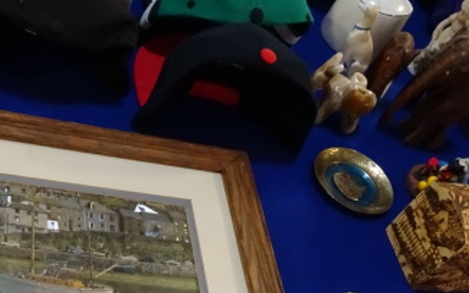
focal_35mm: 50
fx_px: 639
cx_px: 84
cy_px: 334
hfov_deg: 38.6
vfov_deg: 23.9
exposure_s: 1/30
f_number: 3.5
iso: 640
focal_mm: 4.1
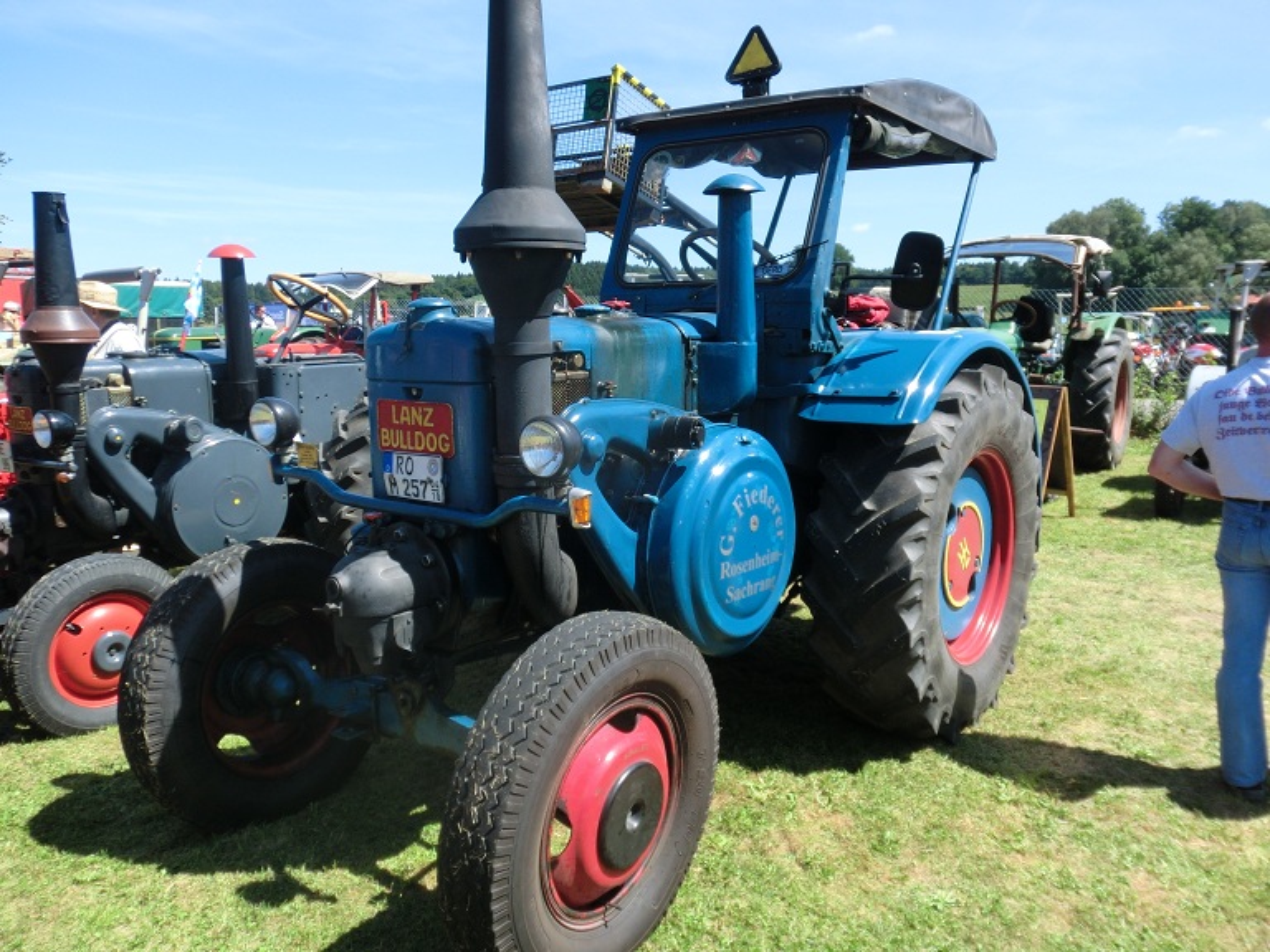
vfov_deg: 49.7
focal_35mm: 28
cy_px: 476
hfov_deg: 63.4
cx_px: 635
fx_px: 1027
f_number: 3
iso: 100
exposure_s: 1/640
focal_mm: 5
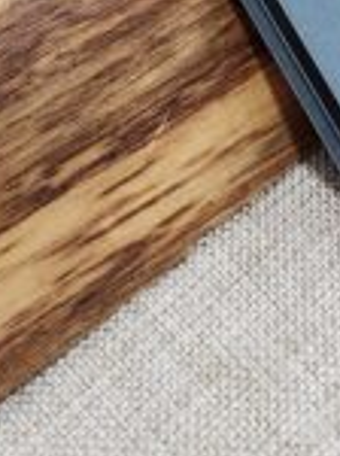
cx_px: 140
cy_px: -635
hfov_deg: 12.0
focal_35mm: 123
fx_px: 1615
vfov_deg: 12.6
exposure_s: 1/120
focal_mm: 6.4
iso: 160
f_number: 1.8
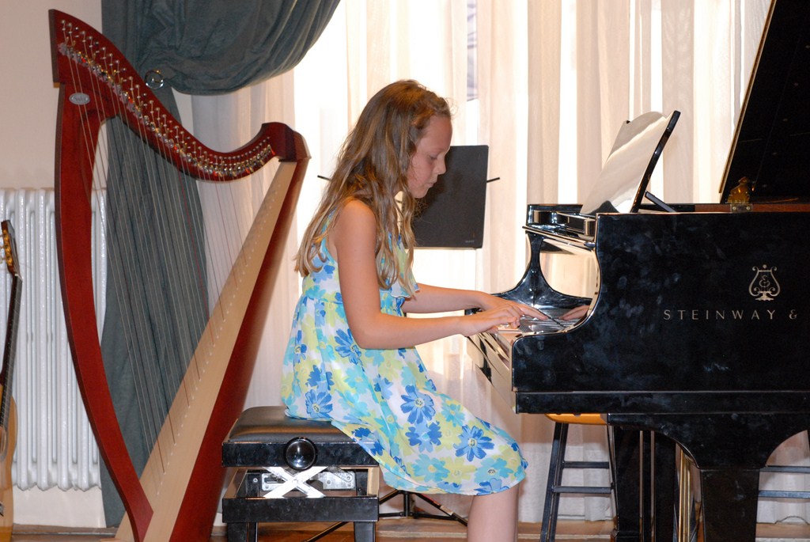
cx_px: 405
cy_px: 271
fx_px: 2365
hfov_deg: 19.4
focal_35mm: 105
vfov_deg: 13.1
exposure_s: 1/180
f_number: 7.1
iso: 1000
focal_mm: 70
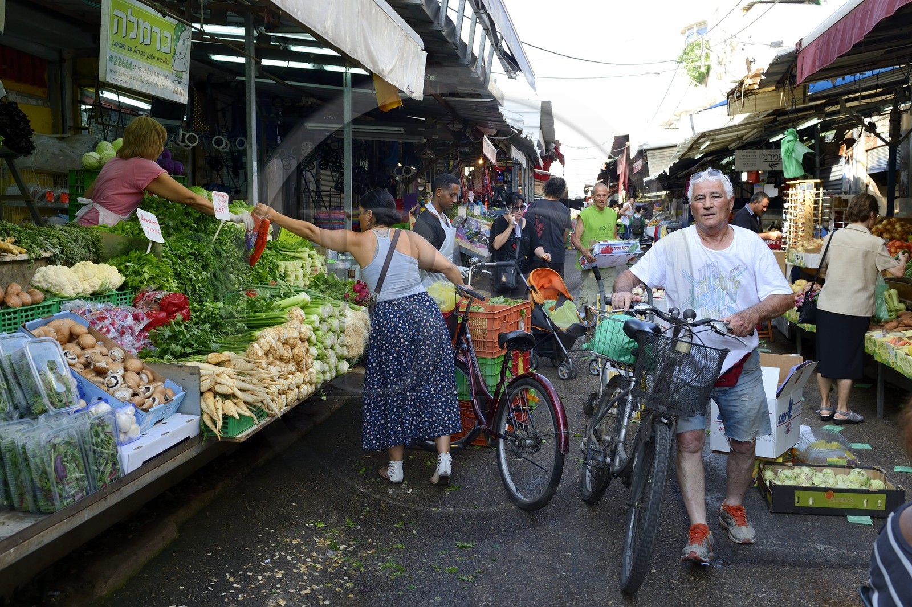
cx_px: 456
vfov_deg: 42.3
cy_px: 304
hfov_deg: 60.3
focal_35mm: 31
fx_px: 785
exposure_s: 1/200
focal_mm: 31
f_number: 6.3
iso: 400
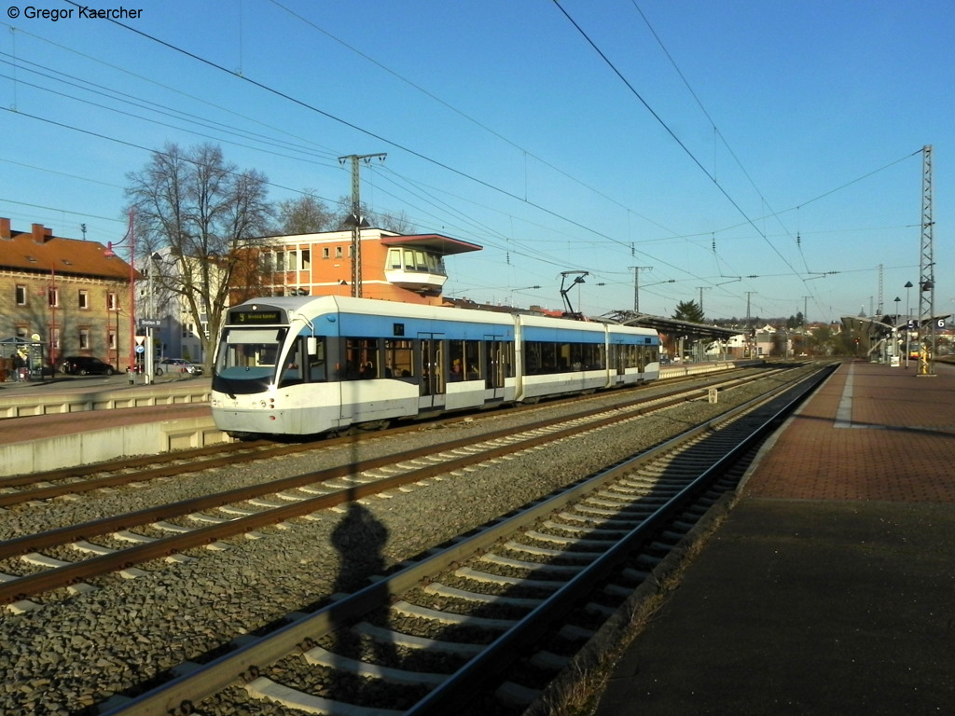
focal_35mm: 26
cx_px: 478
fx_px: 717
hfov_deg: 67.3
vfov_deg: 53.1
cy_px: 358
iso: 160
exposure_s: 1/640
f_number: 8
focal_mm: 4.6
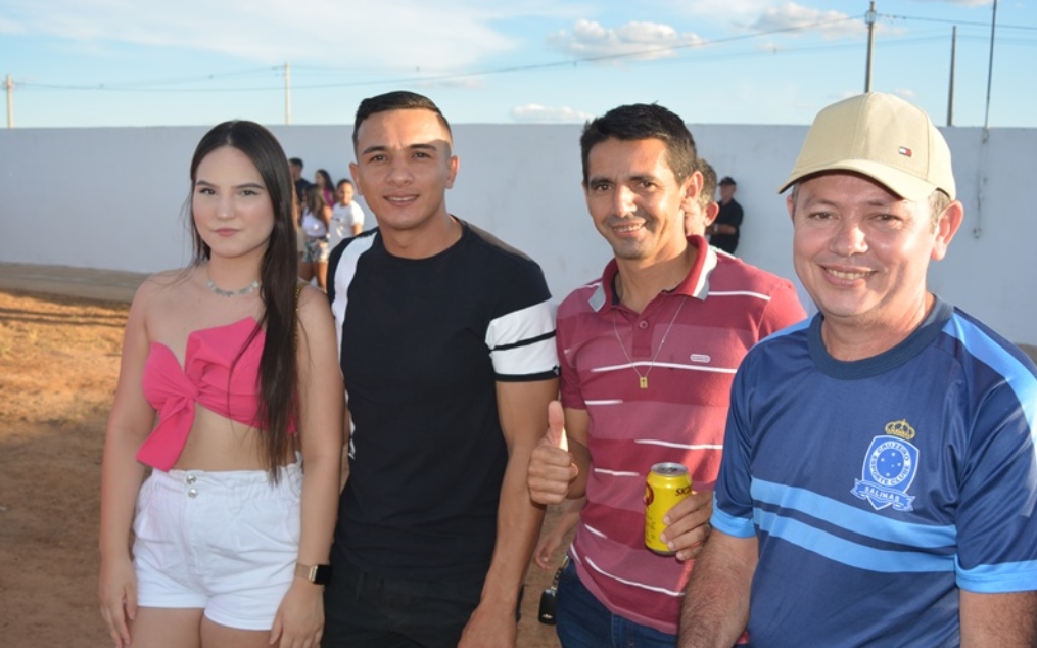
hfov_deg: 52.8
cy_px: 348
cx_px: 521
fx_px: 1046
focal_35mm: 37
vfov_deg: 34.4
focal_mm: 24
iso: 100
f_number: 6.3
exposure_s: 1/200
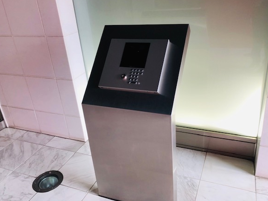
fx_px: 240
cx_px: 140
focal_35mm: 31
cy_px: 97
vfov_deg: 45.5
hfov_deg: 58.3
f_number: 1.8
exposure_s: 1/33
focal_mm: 3.99
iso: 25
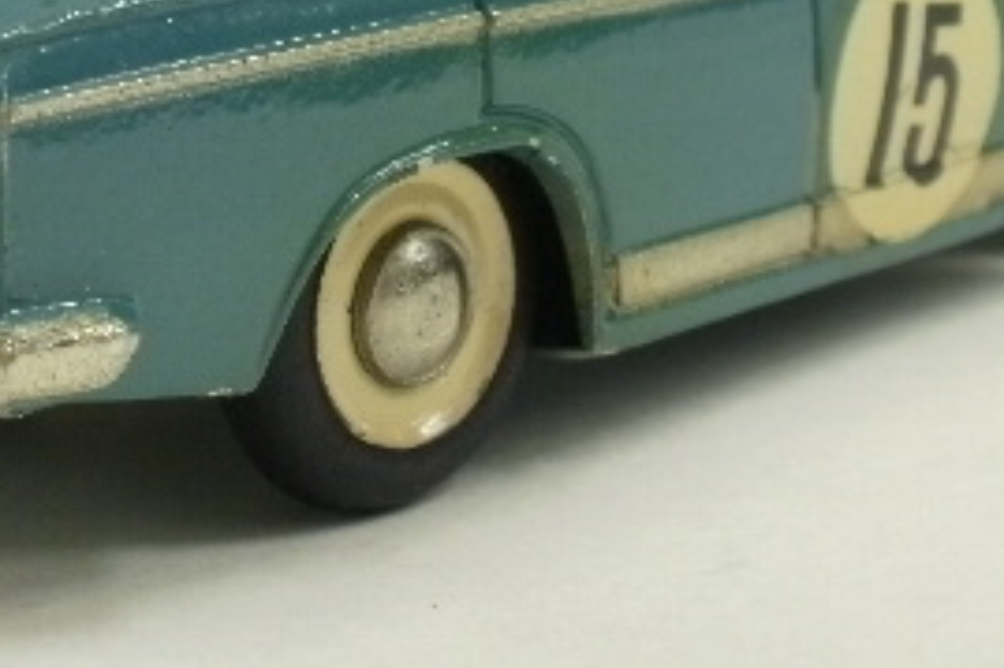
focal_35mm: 109
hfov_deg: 18.7
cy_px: -78
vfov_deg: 12.3
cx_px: 373
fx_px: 3038
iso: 125
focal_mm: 7.7
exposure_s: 1/15
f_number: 4
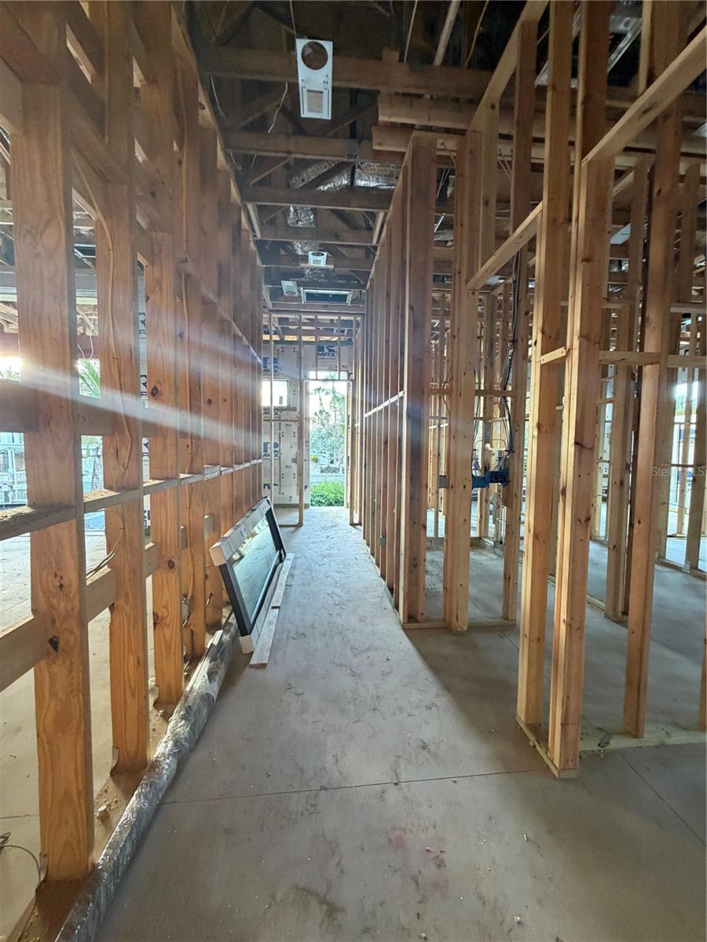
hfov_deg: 85.7
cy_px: 471
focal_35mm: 14
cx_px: 354
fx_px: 381
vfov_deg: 102.1
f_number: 2.2
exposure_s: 1/66
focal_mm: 2.22
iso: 320
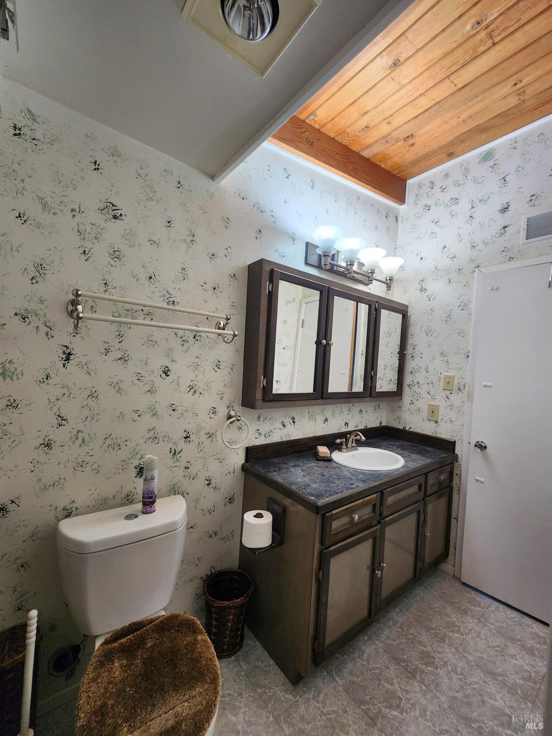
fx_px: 276
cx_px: 276
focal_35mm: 13
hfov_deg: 89.9
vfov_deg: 106.2
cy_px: 368
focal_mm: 2.2
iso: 160
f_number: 2.2
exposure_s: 1/60
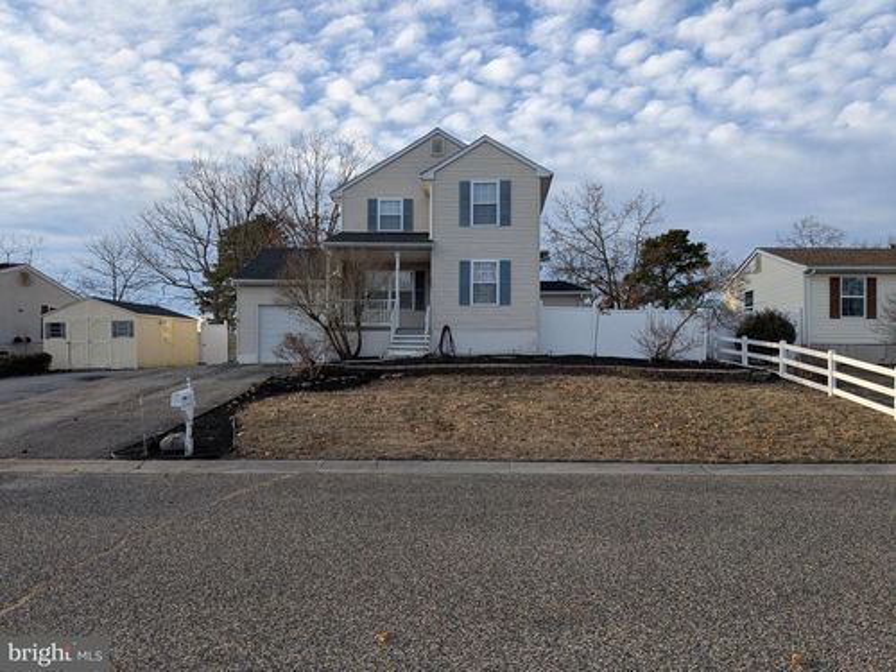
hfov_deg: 71.6
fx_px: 621
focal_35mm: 24
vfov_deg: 56.8
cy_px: 336
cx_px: 448
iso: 29
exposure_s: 1/759
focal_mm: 4.53
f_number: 1.7
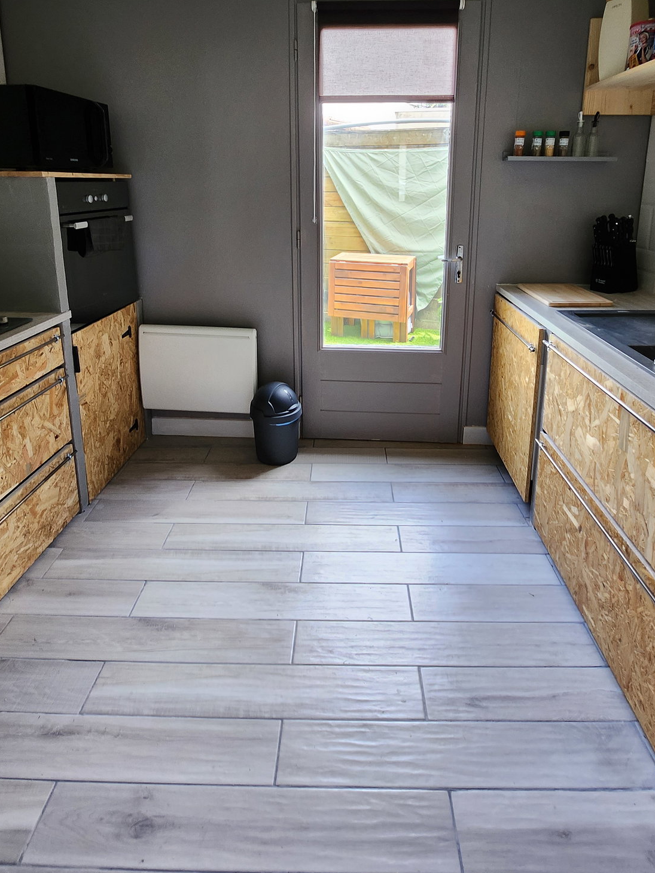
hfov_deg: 68.7
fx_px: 479
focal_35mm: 19
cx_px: 338
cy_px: 295
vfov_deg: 81.9
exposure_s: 1/50
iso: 100
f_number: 2.2
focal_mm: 1.7
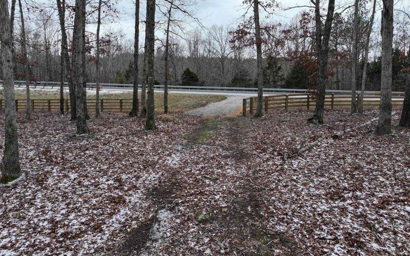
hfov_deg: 70.4
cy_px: 106
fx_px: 290
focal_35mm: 26
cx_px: 205
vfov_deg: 47.4
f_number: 2.8
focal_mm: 12.29
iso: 230
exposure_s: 1/320
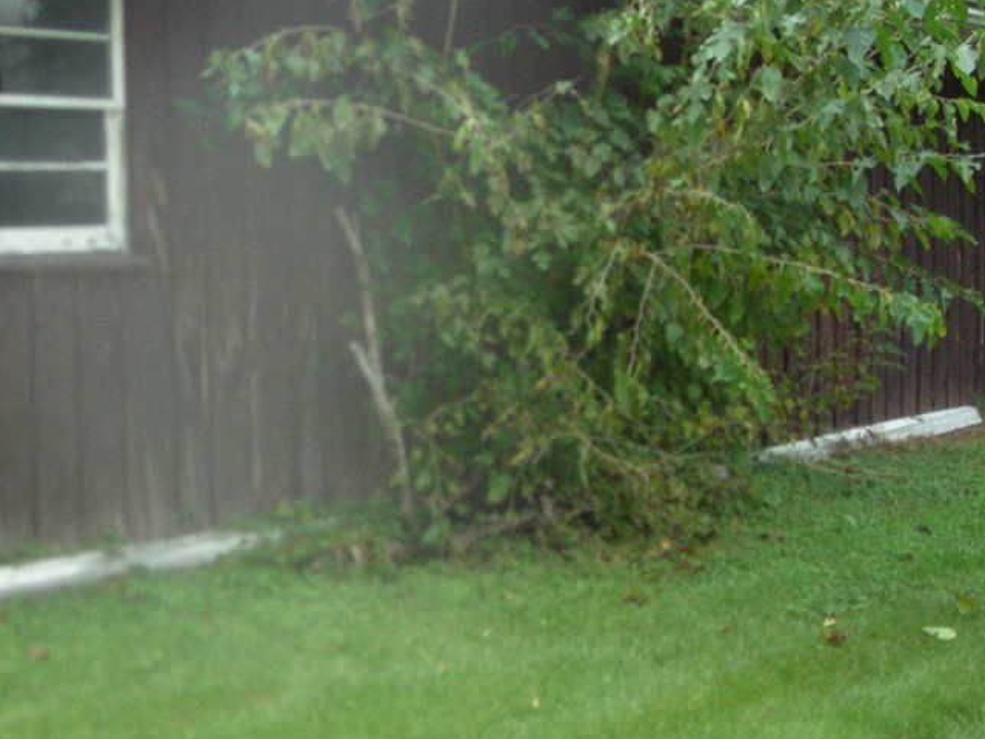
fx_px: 1593
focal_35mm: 56
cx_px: 294
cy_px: 291
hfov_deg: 33.9
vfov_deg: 26.0
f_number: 2.8
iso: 328
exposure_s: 1/30
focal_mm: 5.7
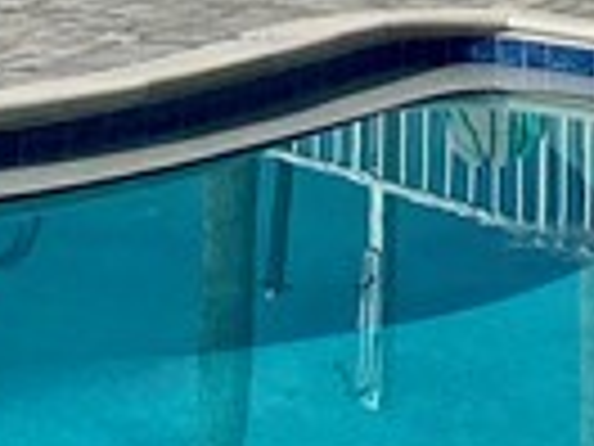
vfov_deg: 6.8
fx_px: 3449
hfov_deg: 9.8
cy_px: -824
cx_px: 76
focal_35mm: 201
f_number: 1.8
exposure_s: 1/9615
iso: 32
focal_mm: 4.25
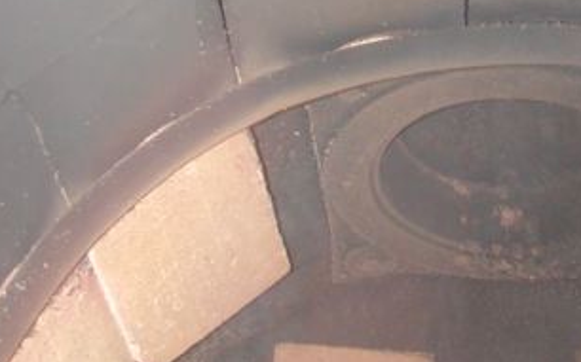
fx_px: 1298
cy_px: 21
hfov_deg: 24.6
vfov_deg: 15.7
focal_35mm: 82
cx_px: 499
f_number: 2.7
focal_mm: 5.6
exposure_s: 1
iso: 200
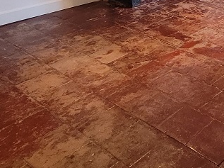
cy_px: -29
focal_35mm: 46
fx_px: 297
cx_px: 282
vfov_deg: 27.9
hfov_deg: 32.5
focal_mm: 1.74
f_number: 2.2
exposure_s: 1/50
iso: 320
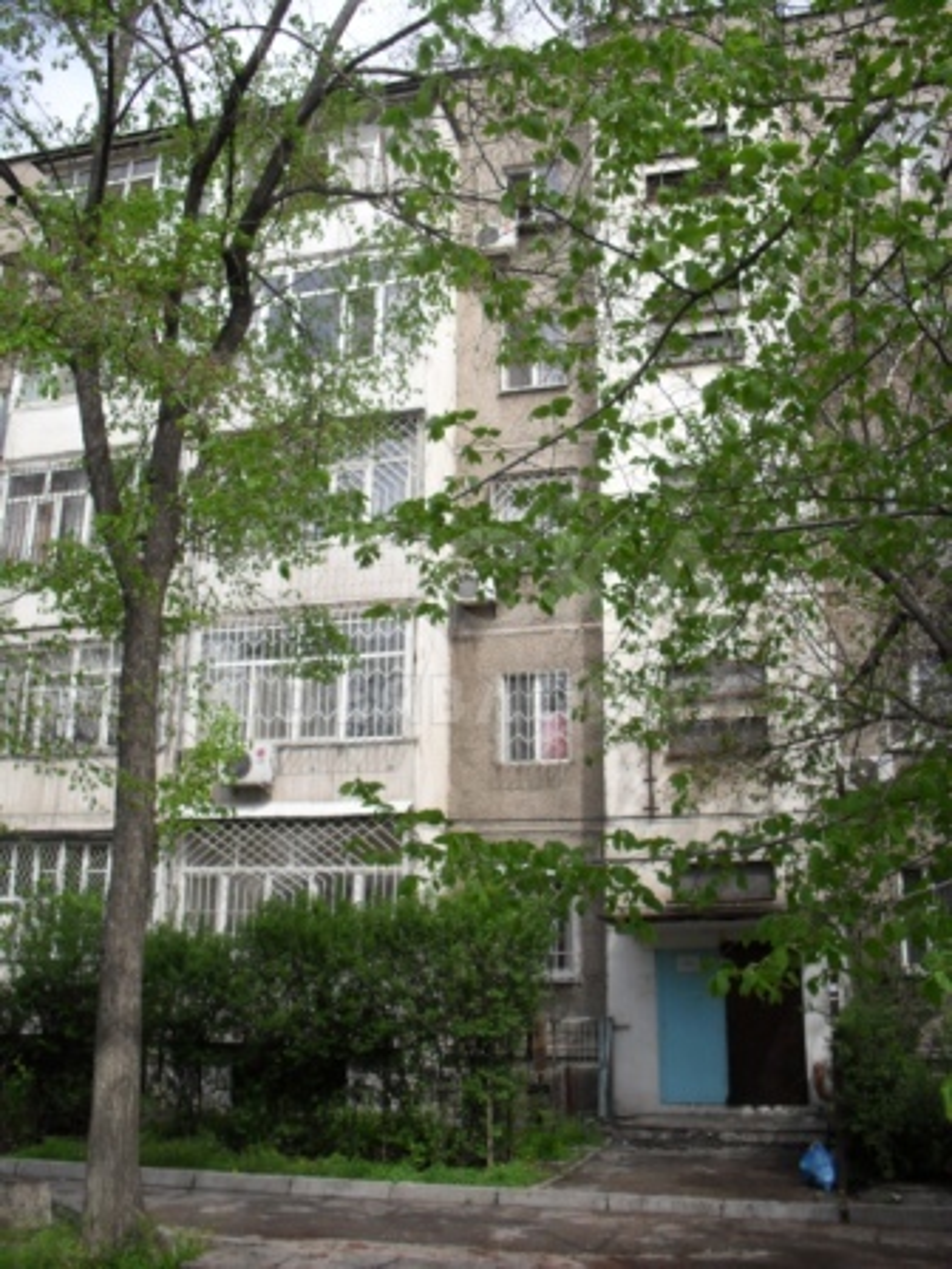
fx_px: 1283
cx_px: 476
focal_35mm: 35
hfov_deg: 40.7
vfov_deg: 52.6
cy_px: 634
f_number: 8.4
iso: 100
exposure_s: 1/125
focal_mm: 6.3
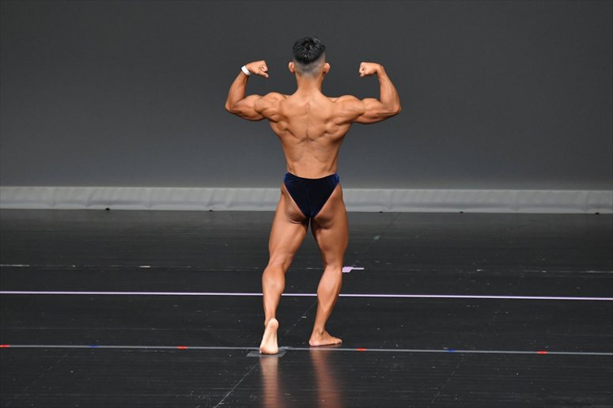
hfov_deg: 6.0
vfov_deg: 4.0
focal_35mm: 345
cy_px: 204
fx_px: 5872
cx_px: 306
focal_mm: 230
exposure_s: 1/400
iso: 4000
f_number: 5.6
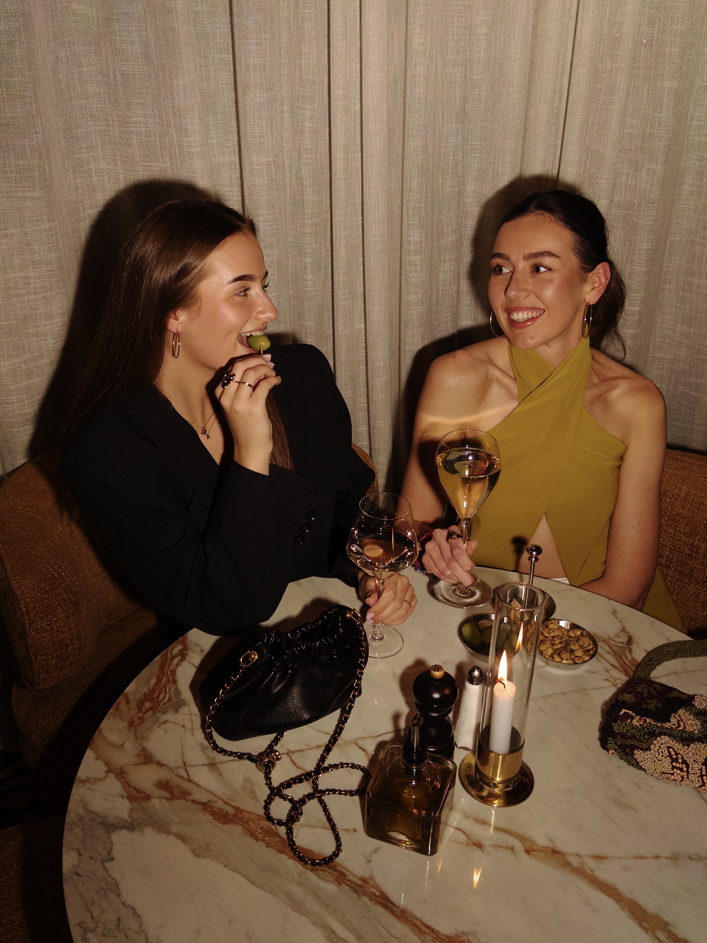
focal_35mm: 24
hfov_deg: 56.8
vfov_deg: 71.6
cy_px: 472
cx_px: 354
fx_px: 654
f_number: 1.78
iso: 160
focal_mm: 6.76
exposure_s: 1/501
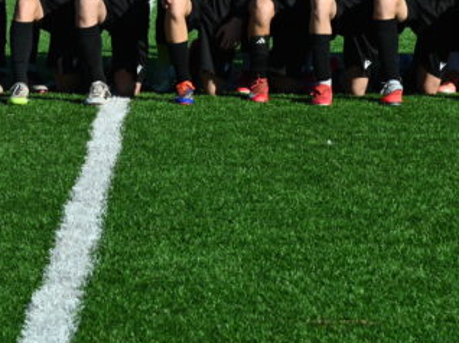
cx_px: 251
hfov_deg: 9.1
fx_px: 2875
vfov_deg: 6.8
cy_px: -139
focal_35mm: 217
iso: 125
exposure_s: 1/640
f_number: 9
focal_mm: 70
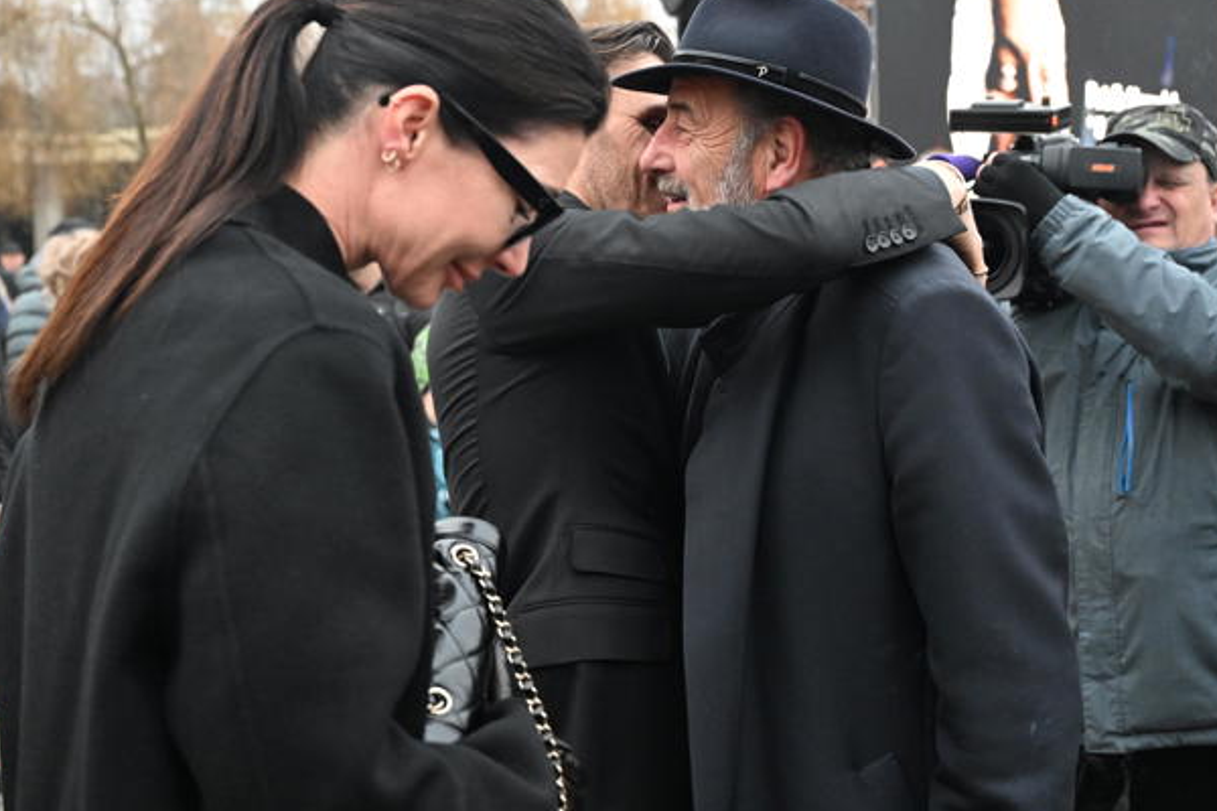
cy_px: 406
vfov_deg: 29.2
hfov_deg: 42.7
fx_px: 1555
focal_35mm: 46
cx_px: 546
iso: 6400
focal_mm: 40
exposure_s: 1/400
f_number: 4.5
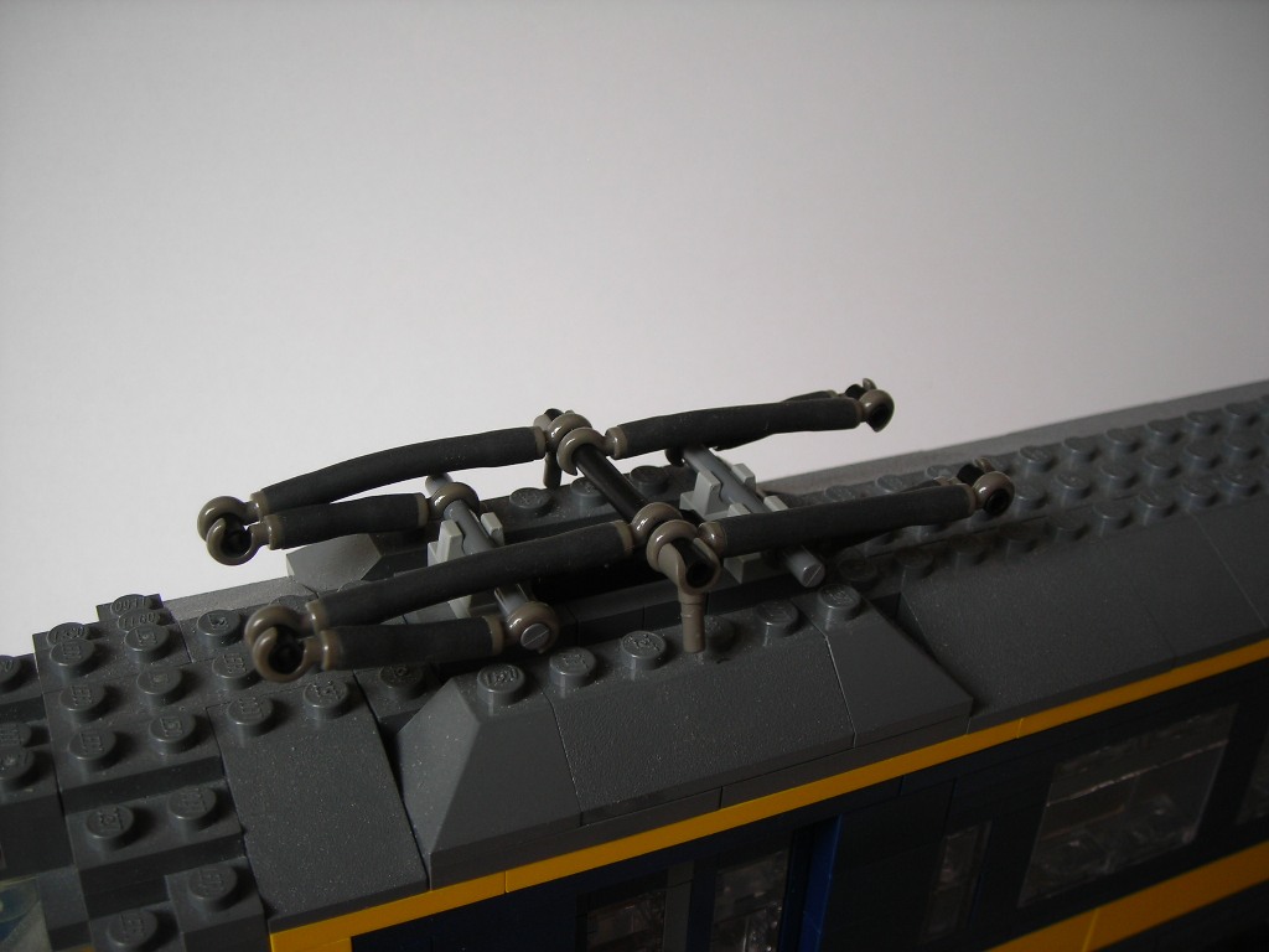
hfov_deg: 45.8
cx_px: 634
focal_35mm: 41
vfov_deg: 35.1
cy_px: 476
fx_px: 1503
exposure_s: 1/15
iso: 50
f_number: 3.3
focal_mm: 6.8
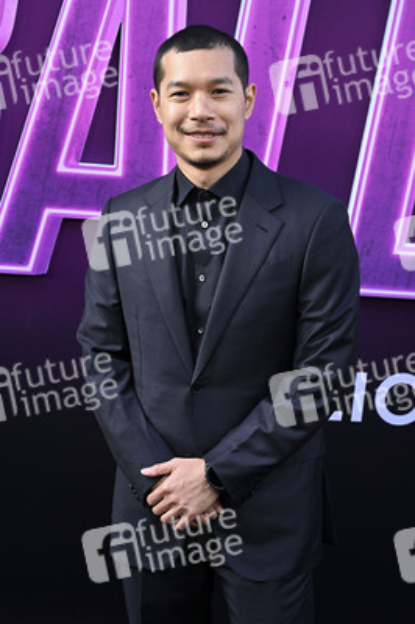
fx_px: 1334
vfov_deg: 26.3
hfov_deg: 17.7
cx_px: 208
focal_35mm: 77
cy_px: 312
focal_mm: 77
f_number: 6.3
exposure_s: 1/320
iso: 1000
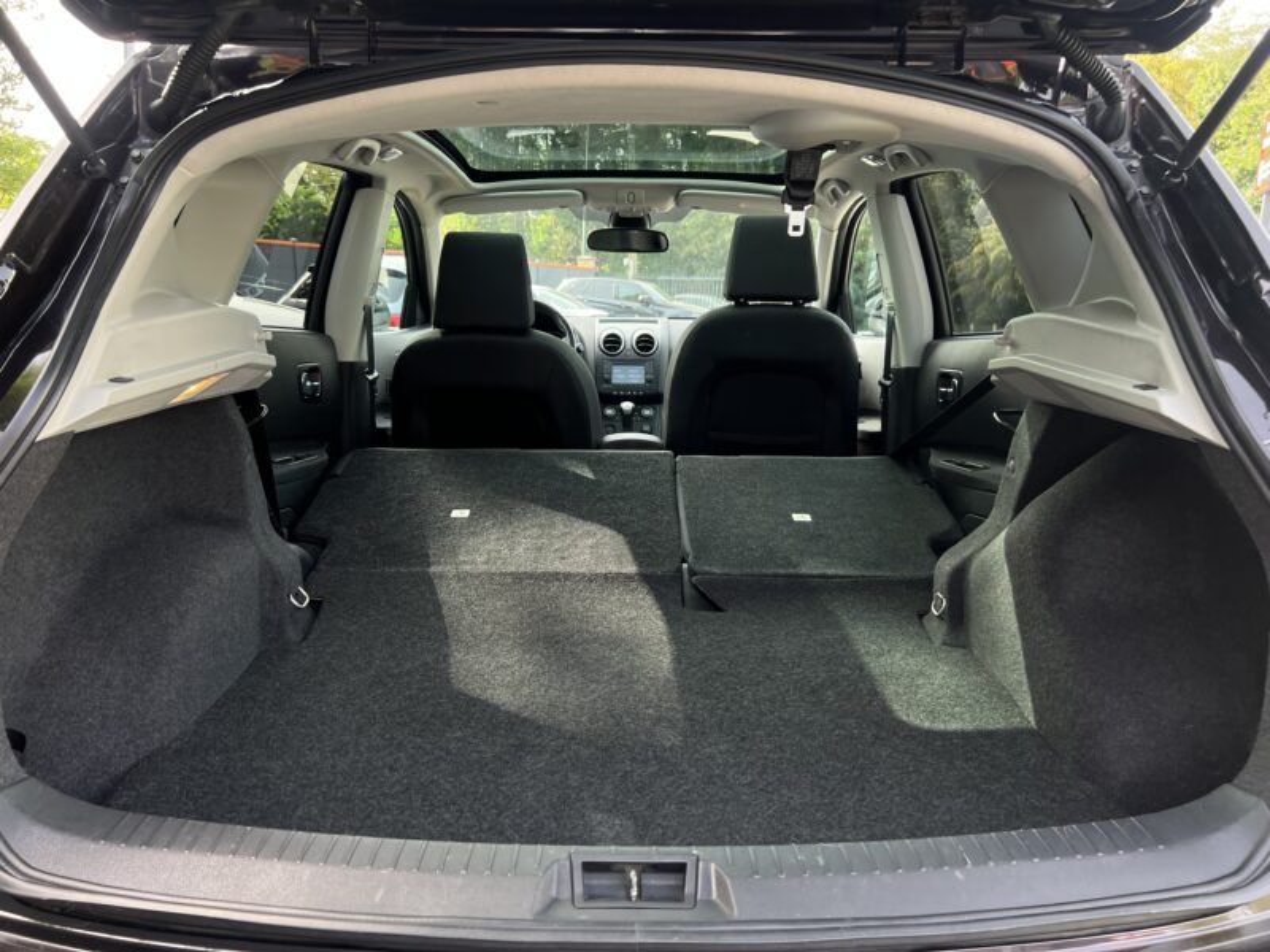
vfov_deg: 53.1
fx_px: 954
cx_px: 635
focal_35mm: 26
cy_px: 476
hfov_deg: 67.3
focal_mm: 5.7
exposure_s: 1/171
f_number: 1.5
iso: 50
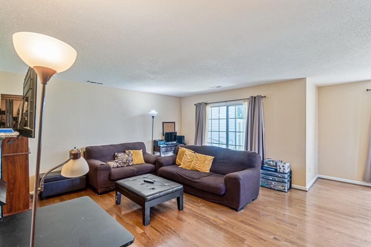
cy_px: 125
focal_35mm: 16
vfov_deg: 73.6
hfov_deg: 96.7
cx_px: 178
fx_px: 165
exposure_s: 1/15
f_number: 5
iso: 320
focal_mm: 10
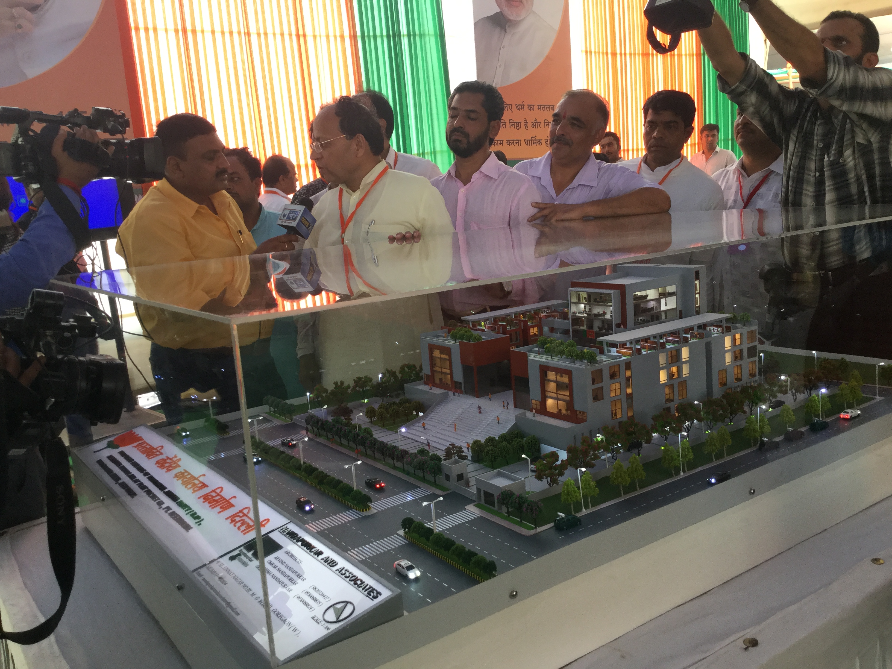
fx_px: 799
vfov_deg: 45.4
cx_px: 446
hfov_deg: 58.4
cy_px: 334
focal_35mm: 31
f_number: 2.4
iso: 25
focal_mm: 3.3
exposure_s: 1/33
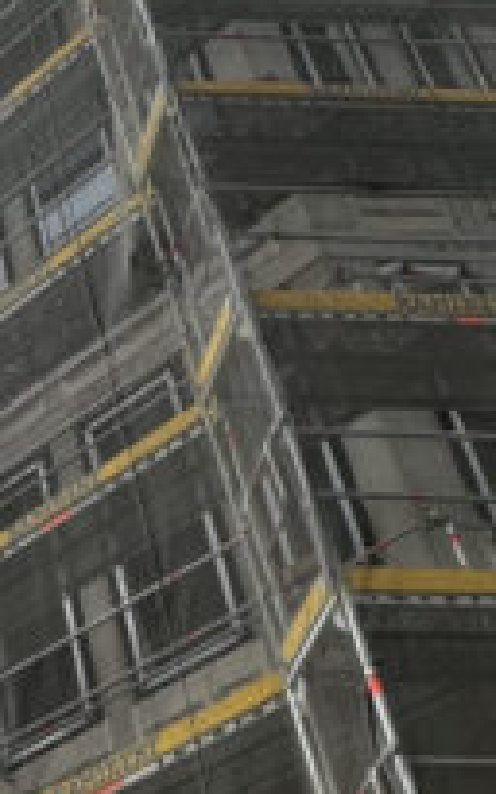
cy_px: 689
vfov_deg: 27.0
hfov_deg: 16.3
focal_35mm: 74
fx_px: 1602
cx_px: -217
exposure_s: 1/275
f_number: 2.2
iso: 40
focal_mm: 2.22
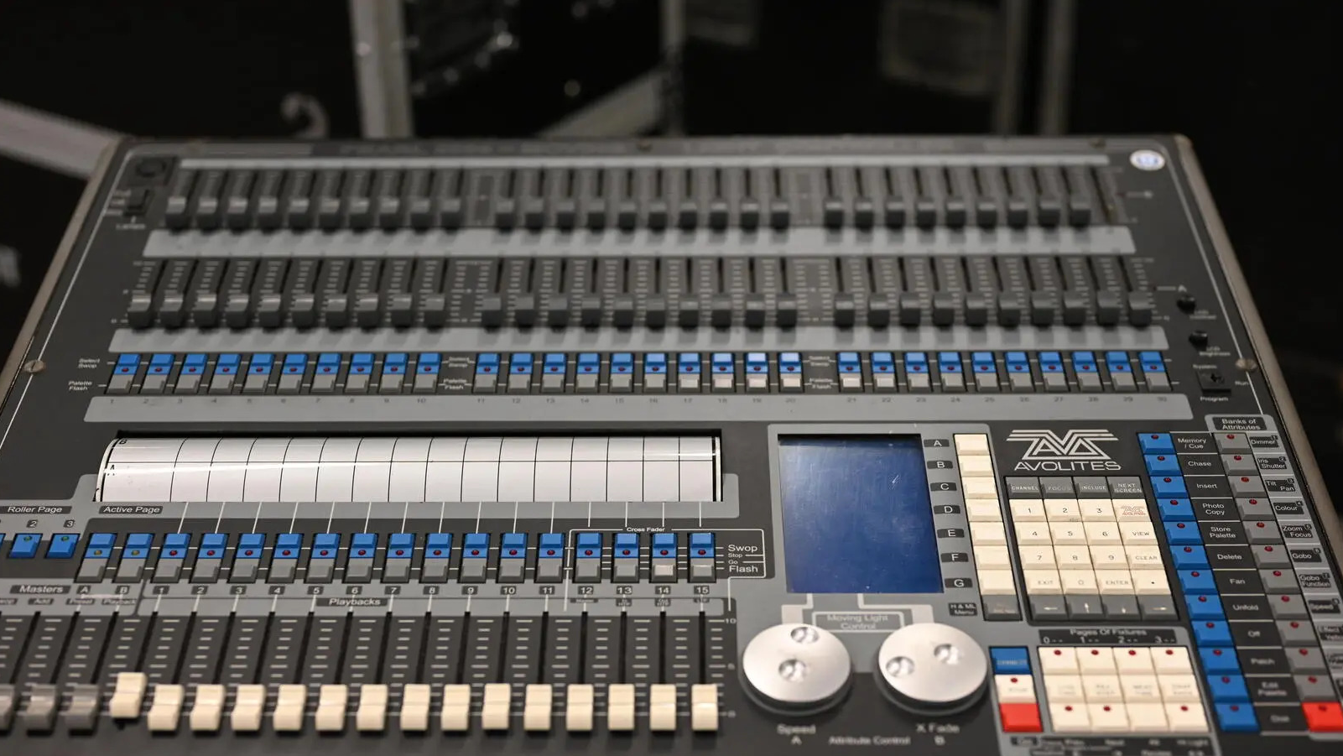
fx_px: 1888
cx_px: 675
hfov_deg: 39.2
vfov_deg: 22.6
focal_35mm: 53
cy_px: 433
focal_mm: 50
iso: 1000
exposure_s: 1/125
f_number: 2.8
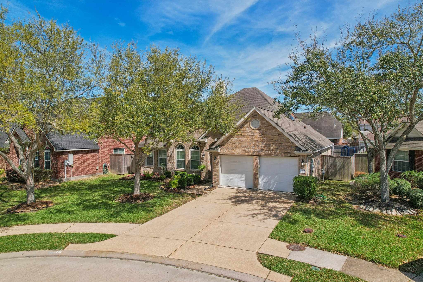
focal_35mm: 22
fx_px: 258
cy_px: 141
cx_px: 212
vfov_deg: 57.2
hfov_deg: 78.6
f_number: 2.8
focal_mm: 8.4
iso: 130
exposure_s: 1/160
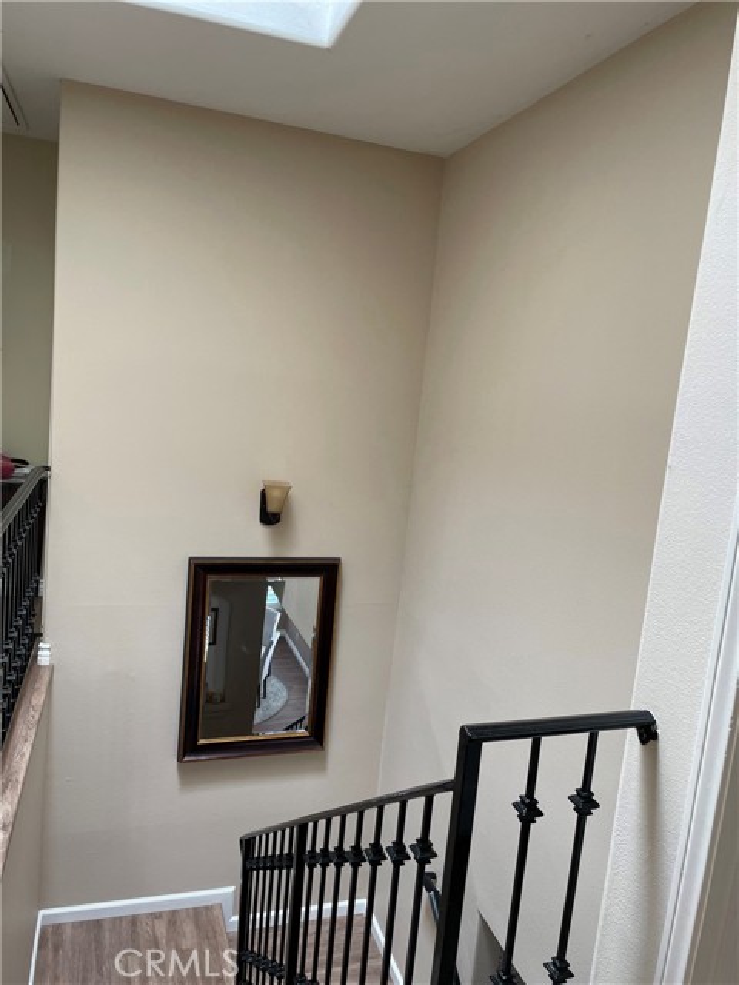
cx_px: 370
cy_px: 492
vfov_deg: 67.3
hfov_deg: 53.1
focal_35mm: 26
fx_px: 740
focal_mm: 4.2
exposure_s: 1/60
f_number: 1.6
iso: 80
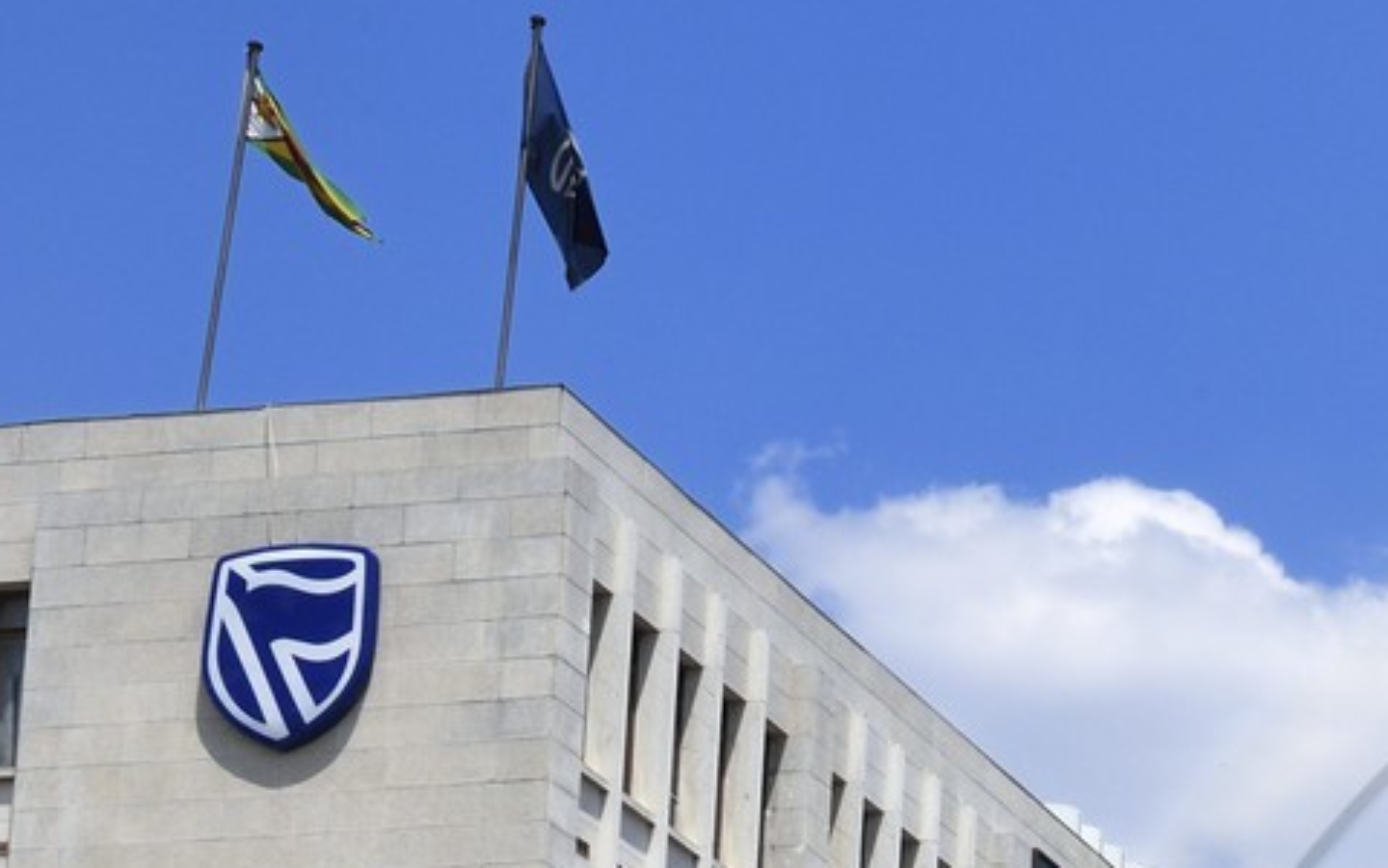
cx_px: 2140
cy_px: 1522
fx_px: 4880
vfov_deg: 9.7
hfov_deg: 14.9
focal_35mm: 129
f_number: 18
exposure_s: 1/320
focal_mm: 38
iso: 400
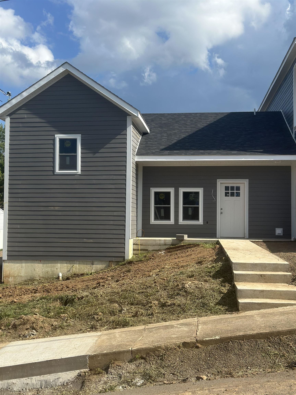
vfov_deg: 39.7
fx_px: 547
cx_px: 148
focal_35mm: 48
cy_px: 198
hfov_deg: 30.3
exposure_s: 1/5263
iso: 100
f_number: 1.78
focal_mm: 6.86
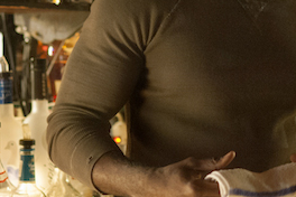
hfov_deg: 8.6
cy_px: 28
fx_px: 1957
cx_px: 299
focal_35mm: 238
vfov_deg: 5.8
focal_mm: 85
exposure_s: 1/100
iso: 3200
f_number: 2.2
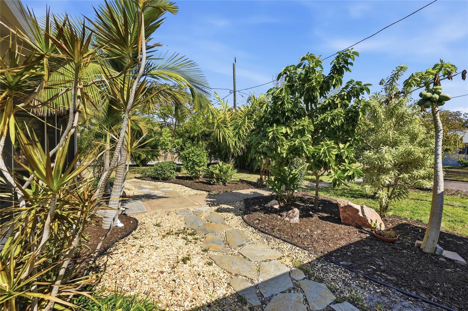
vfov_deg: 81.1
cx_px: 234
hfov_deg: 104.3
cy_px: 156
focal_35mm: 14
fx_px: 182
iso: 250
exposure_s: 1/8000
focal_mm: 14
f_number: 9
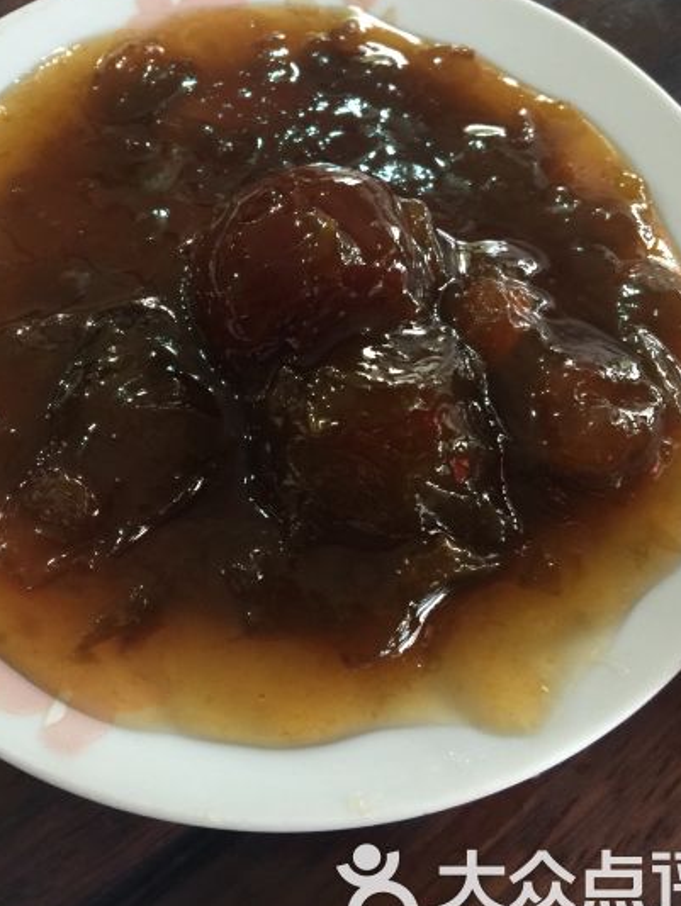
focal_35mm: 38
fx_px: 996
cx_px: 317
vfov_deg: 48.8
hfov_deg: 37.7
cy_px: 378
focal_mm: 4.15
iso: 100
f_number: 2.2
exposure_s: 1/15
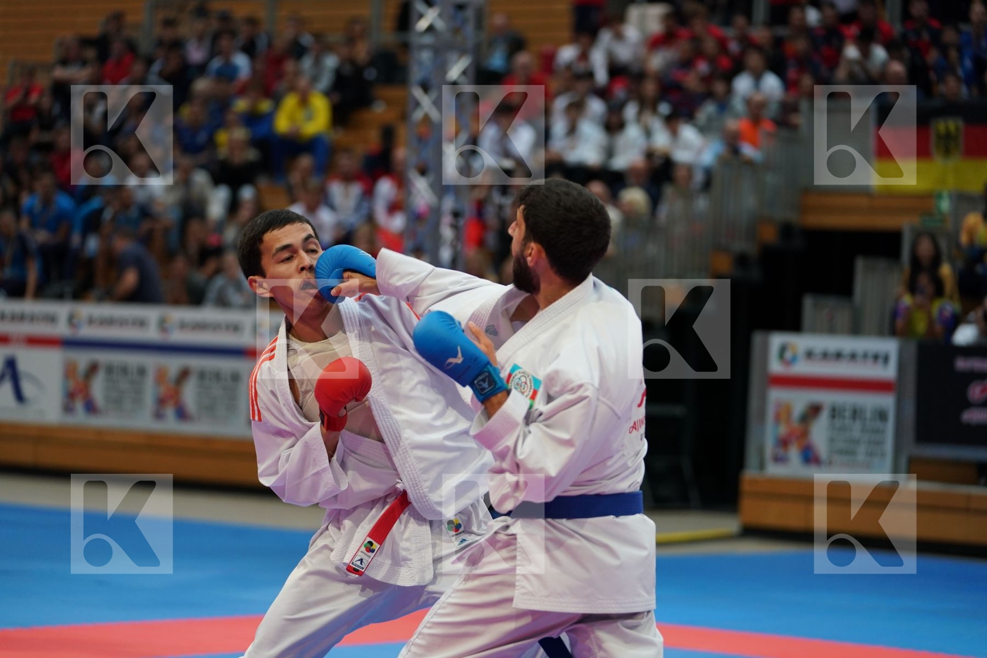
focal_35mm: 113
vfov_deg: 12.1
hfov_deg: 18.1
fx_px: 3098
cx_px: 494
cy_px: 329
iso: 1250
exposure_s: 1/1000
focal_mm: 113
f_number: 2.8
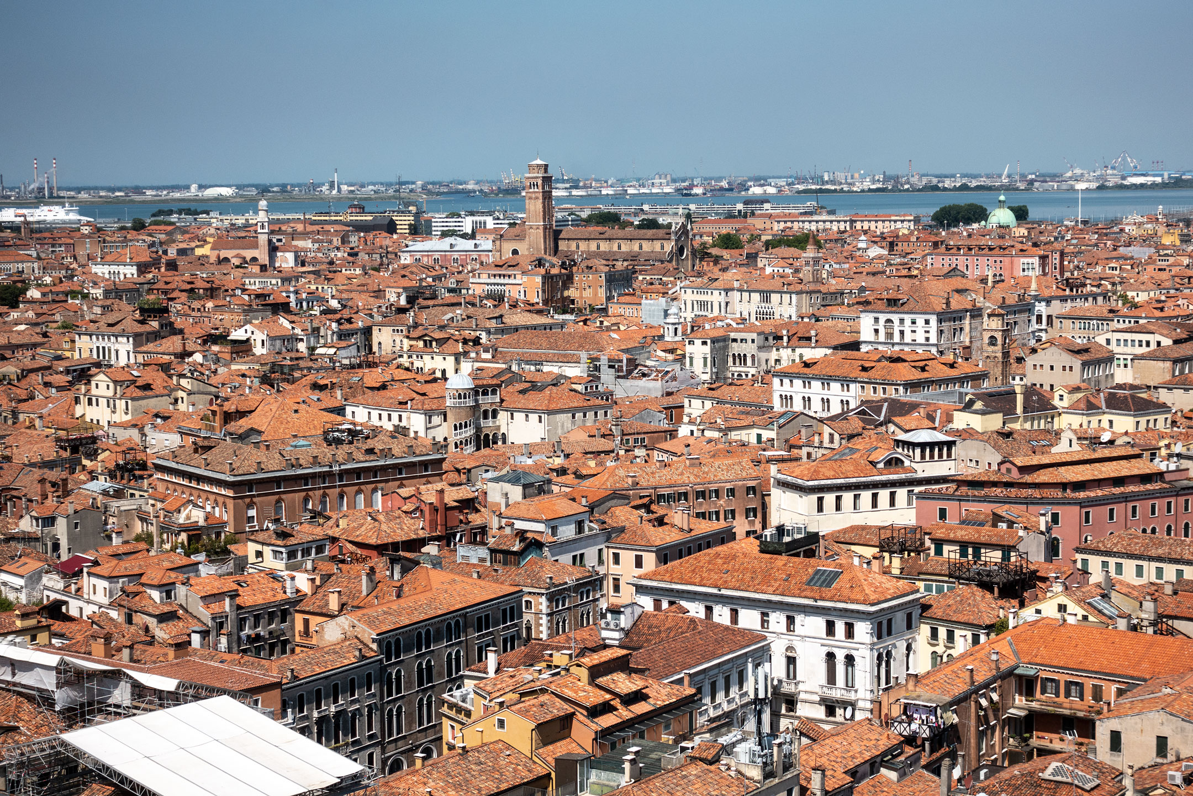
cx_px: 596
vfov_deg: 19.5
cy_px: 398
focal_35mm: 70
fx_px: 2320
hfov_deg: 28.8
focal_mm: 25.7
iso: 125
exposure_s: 1/2000
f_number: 4
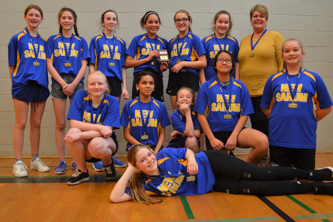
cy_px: 111
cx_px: 166
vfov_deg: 47.9
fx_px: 250
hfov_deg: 67.4
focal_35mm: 27
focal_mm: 18
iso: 400
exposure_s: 1/60
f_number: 3.8
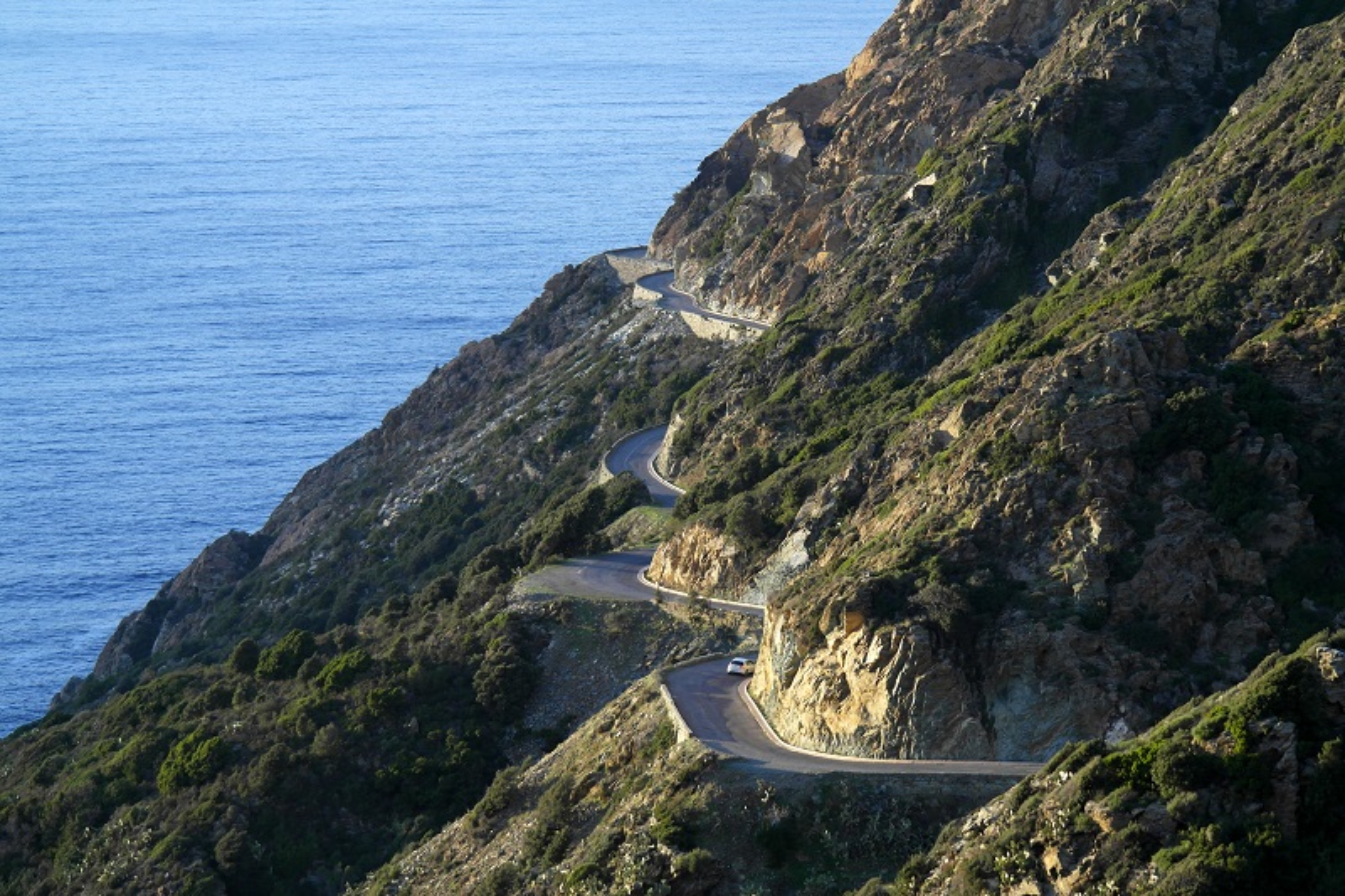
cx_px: 672
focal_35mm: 137
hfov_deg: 15.0
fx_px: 5117
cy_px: 448
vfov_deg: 10.0
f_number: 5
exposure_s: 1/250
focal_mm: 89
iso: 200
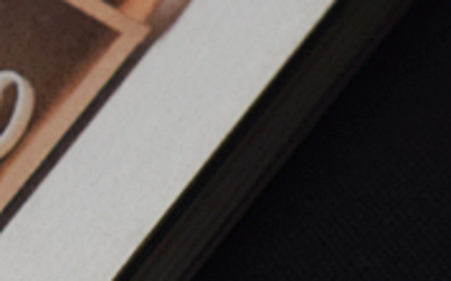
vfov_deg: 3.4
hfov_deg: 5.6
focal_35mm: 378
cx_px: 111
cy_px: 616
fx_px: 4647
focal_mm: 55
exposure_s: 1/250
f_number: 8
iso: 1600
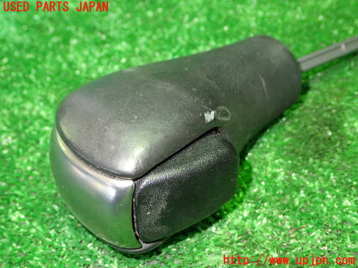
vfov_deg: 30.9
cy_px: 134
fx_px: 486
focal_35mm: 47
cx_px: 179
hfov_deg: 40.4
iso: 800
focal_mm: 8.4
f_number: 3.1
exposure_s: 1/15
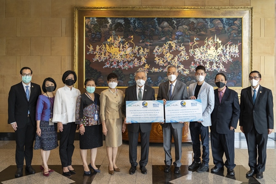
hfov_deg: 54.4
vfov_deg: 37.9
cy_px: 92
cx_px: 138
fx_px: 268
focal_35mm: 35
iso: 1600
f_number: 3.5
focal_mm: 35
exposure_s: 1/160
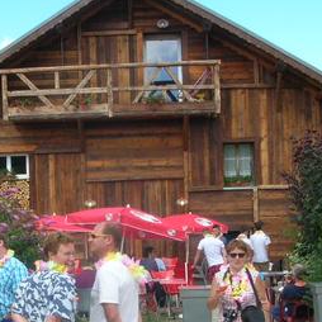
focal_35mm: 78
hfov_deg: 22.1
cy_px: 261
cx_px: 122
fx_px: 821
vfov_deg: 21.9
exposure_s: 1/141
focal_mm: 5.8
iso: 50
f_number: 5.6
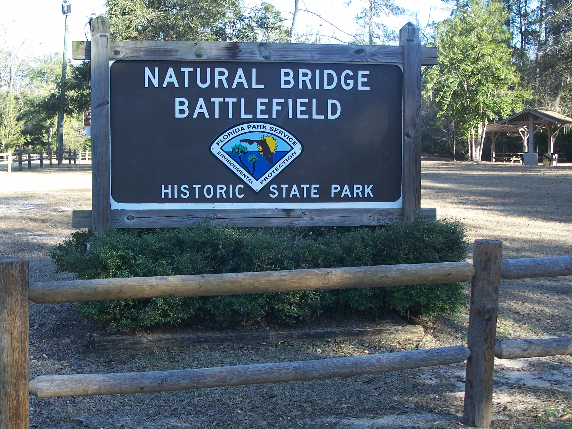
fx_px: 810
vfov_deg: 29.6
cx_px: 247
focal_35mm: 49
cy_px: 247
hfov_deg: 38.8
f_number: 2.8
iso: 64
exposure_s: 1/125
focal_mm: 7.8
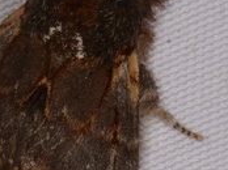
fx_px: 3665
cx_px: -28
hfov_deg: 3.6
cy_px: 148
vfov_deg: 2.7
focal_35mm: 557
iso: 100
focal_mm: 85
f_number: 25
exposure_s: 1/60
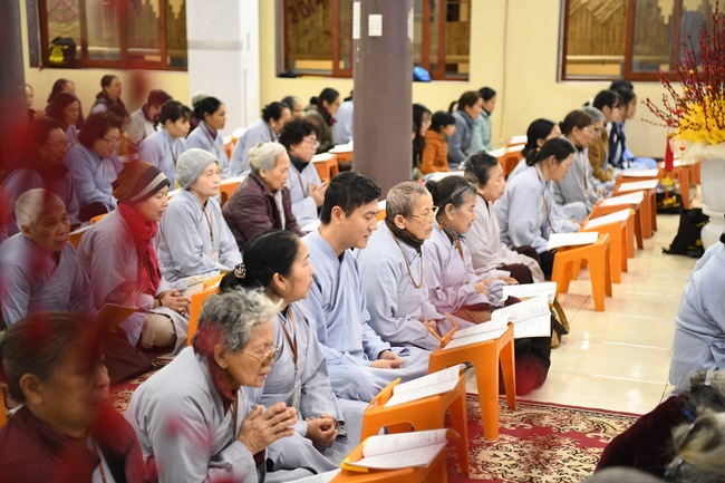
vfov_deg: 22.6
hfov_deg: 33.4
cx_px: 362
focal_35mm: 60
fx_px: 1208
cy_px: 242
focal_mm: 60
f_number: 2.8
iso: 4000
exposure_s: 1/100
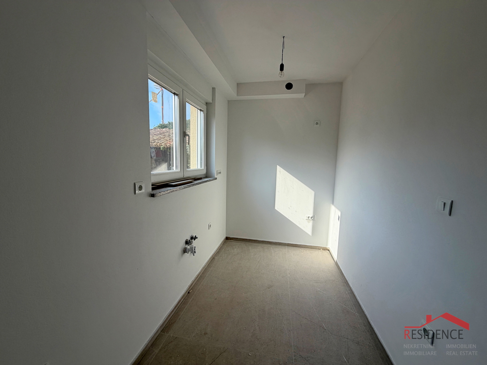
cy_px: 182
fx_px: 197
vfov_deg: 85.7
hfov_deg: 102.1
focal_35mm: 14
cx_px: 244
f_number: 2.2
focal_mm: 2.22
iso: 50
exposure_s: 1/502
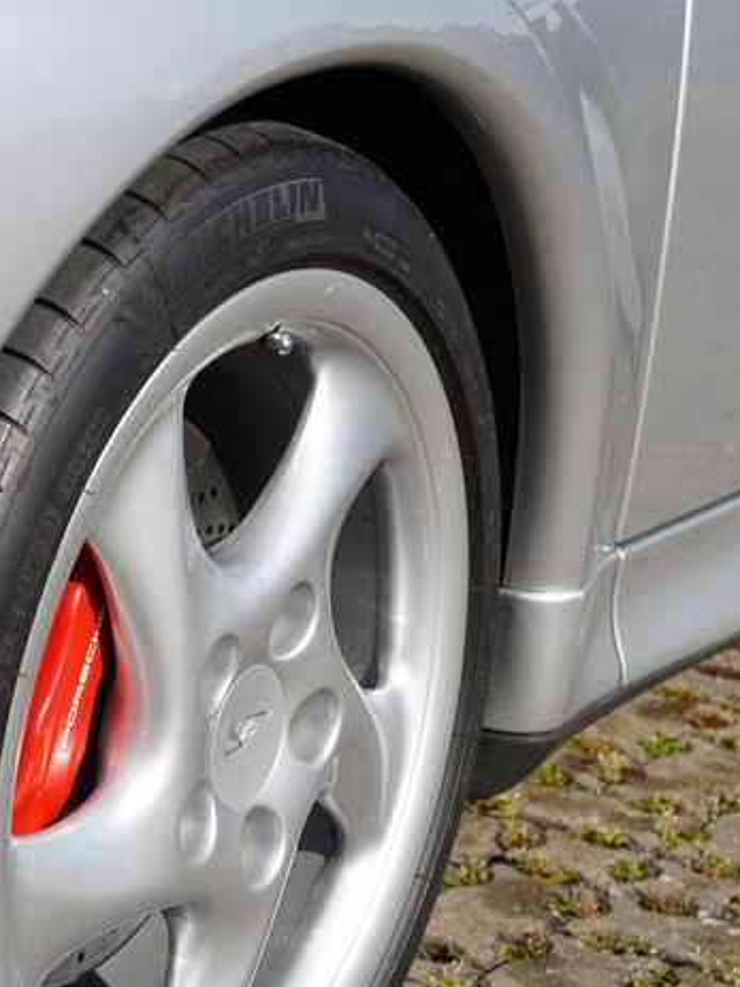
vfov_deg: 19.6
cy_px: 605
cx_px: 239
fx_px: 2852
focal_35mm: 100
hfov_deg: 14.8
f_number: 7.1
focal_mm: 47
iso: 100
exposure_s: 1/320
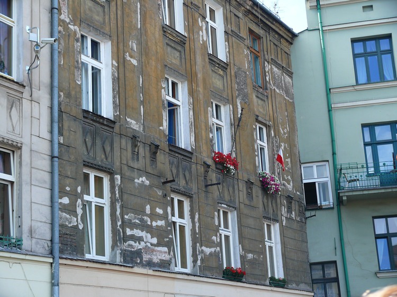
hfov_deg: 29.4
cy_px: 148
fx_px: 757
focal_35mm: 66
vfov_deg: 22.2
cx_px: 198
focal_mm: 13.9
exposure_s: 1/125
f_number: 3.2
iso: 100
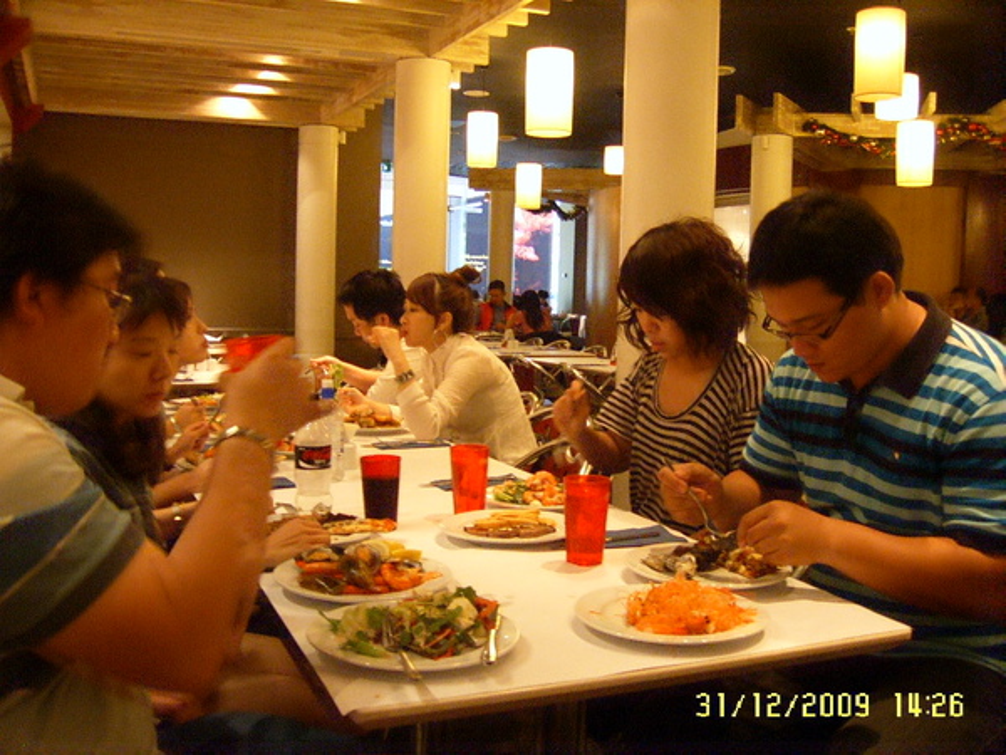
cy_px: 378
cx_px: 503
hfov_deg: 52.6
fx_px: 1017
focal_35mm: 35
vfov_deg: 40.7
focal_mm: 5.8
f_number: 2.8
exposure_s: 1/8
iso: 100
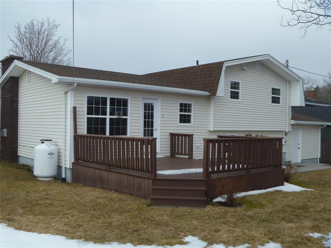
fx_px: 335
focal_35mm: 35
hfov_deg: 52.6
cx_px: 166
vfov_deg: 40.7
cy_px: 124
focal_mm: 6.3
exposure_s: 1/160
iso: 80
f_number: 5.6
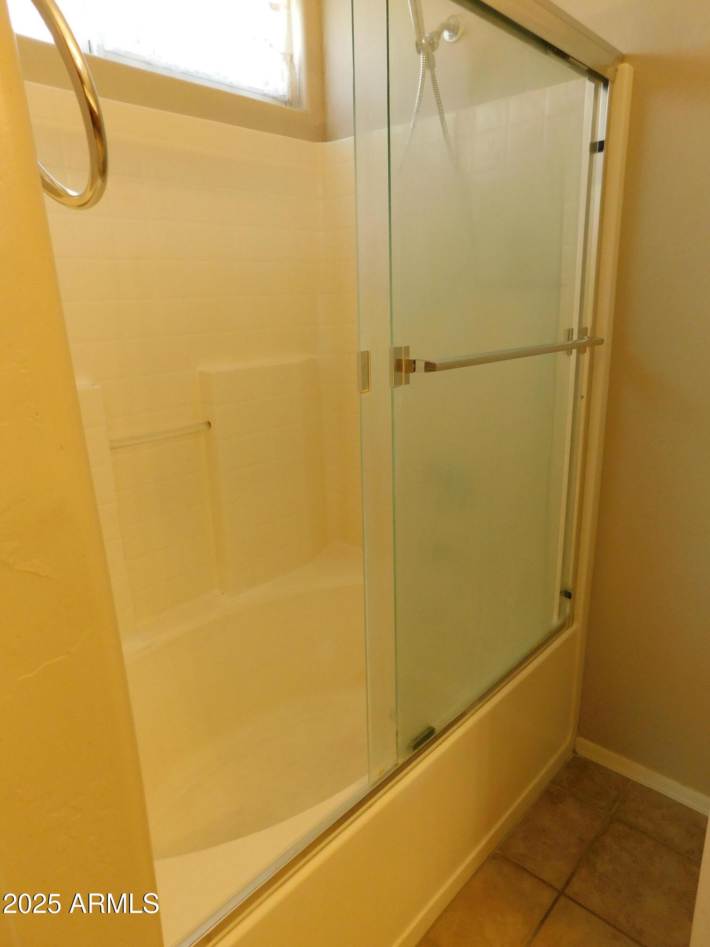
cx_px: 355
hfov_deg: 58.9
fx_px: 629
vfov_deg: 73.9
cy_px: 474
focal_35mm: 23
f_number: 3
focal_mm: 4
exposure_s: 1/30
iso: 220
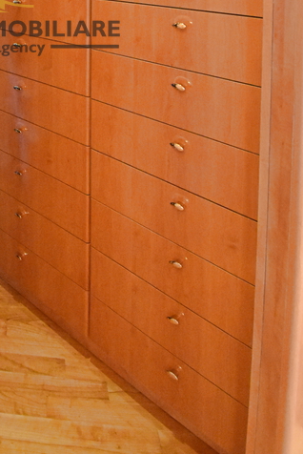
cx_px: -23
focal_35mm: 34
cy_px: -31
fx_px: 429
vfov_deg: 44.4
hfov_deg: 34.2
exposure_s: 1/30
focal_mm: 10
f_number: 4.5
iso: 6400
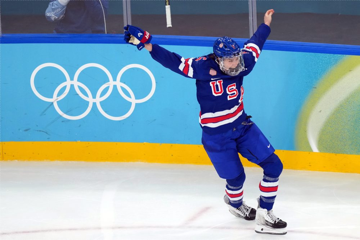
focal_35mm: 400
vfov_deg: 3.4
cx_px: 180
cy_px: 120
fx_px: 4002
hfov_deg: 5.2
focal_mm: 400
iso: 2000
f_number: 3.5
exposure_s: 1/2000
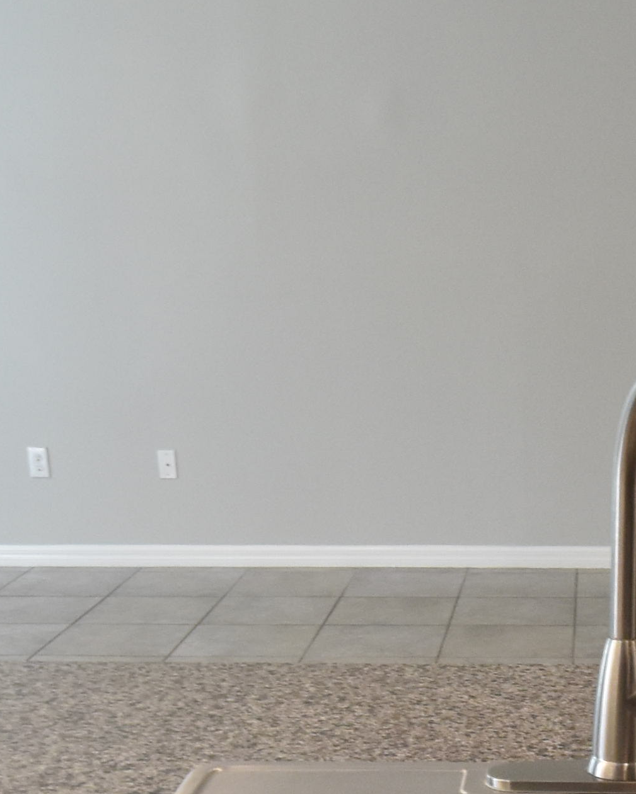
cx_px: 582
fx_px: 1576
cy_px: 855
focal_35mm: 67
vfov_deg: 26.3
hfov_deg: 22.2
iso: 800
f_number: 3.5
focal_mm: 10
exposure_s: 1/180
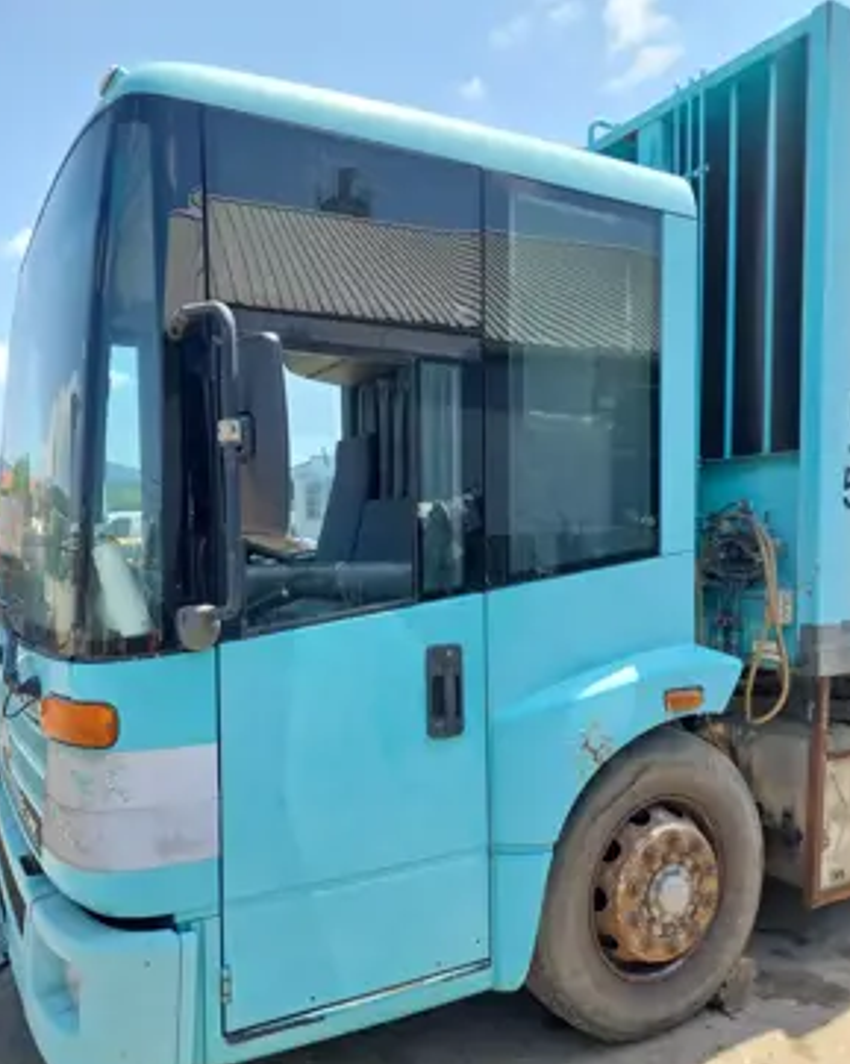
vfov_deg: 64.0
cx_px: 429
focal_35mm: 27
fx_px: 850
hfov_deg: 53.1
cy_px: 582
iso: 40
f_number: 1.8
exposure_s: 1/699
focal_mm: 5.23
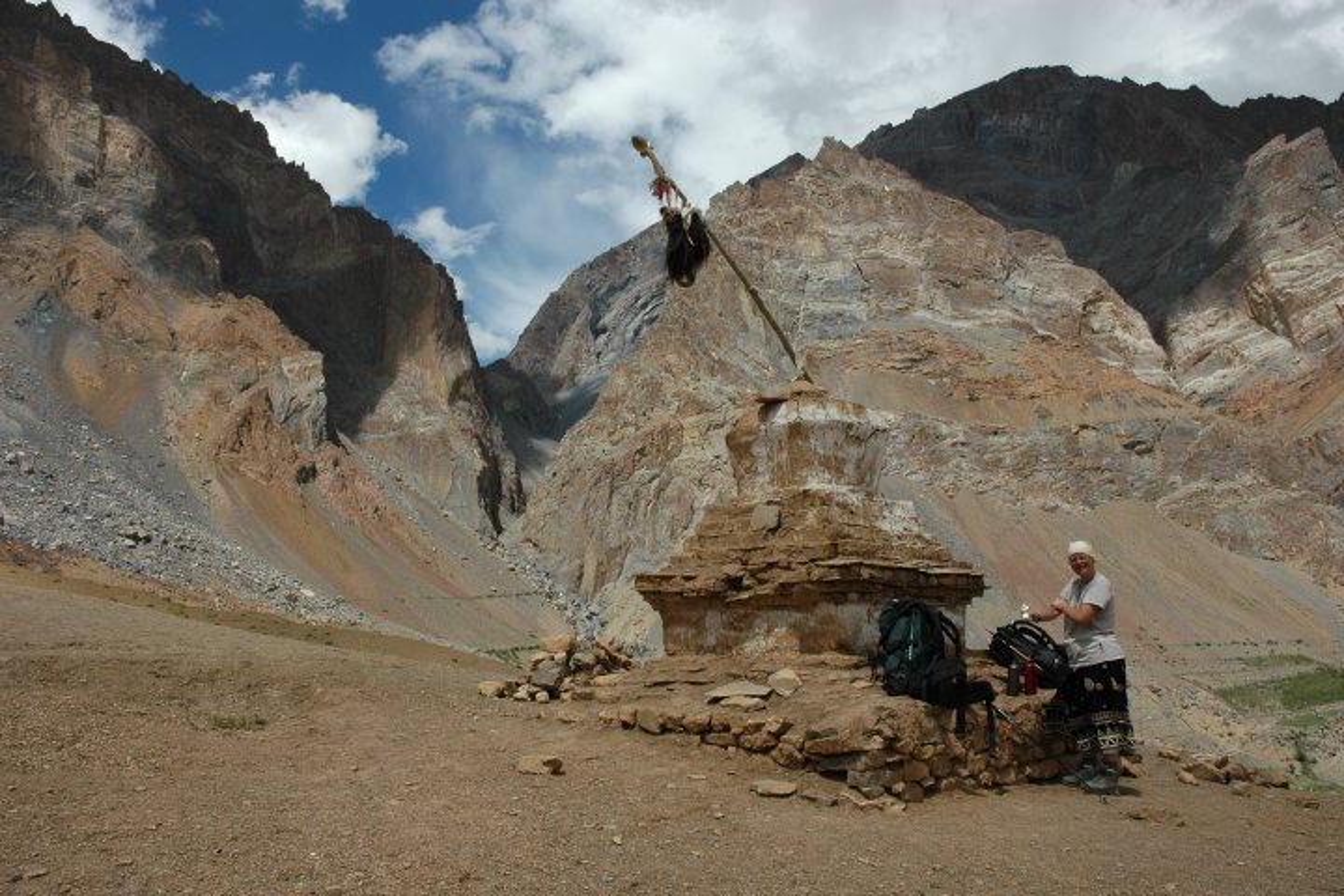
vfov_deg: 47.9
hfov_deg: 67.4
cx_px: 672
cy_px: 448
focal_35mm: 27
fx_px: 1008
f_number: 10
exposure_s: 1/400
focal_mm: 18
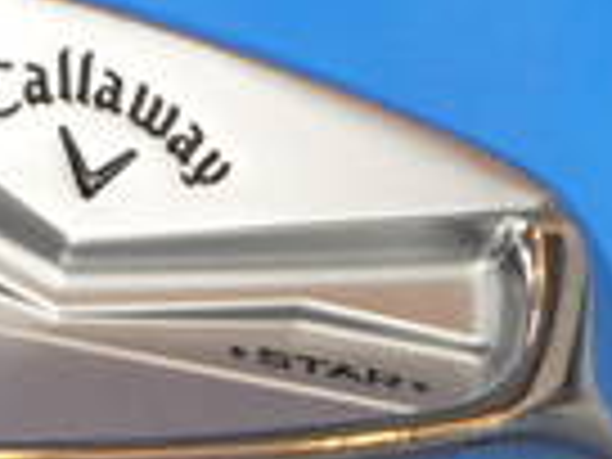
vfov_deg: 4.0
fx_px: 6506
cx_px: -770
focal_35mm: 368
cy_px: 814
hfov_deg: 5.2
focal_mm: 39
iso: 320
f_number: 5.5
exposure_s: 1/80
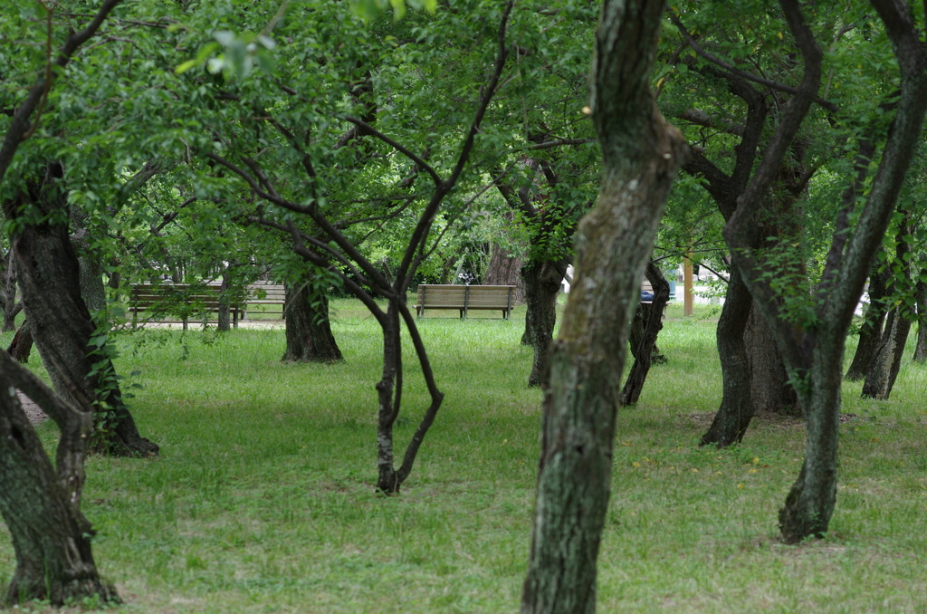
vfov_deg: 13.0
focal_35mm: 105
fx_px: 2698
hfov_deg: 19.5
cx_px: 464
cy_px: 307
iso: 200
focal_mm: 70
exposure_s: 1/125
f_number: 4
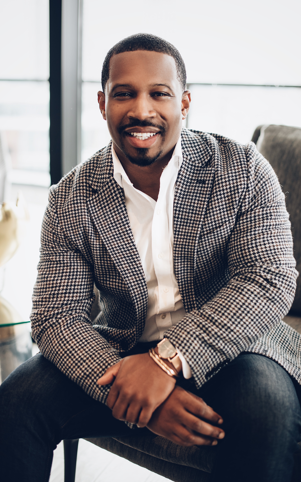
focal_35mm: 51
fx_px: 669
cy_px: 241
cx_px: 159
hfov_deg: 25.3
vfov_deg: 39.6
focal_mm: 50
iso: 640
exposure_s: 1/160
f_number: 2.2
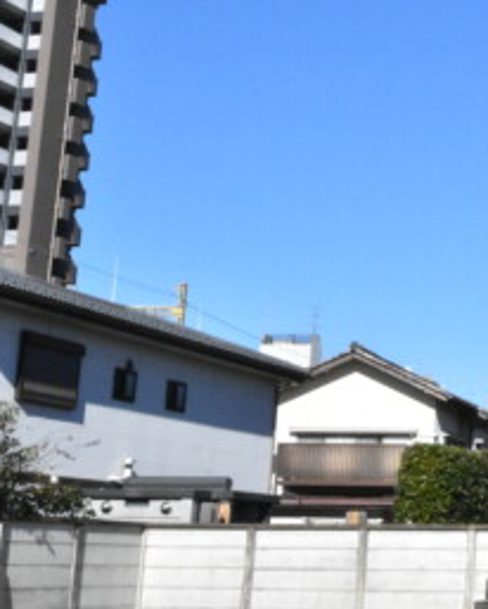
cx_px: 727
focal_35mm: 84
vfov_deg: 22.7
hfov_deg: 16.7
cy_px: 233
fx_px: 1515
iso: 6400
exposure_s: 1/1600
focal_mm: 24
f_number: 20
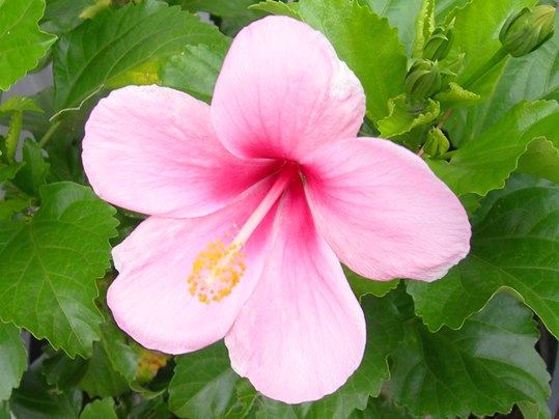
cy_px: 210
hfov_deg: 49.0
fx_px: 614
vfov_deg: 37.7
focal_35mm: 38
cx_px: 280
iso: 50
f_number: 2.8
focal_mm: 7.8
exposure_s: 1/71.1
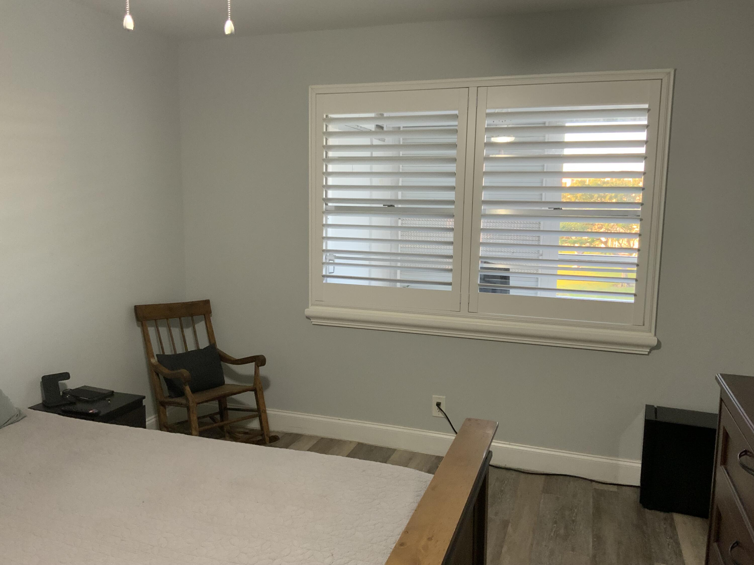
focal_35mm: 29
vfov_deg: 48.2
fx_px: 632
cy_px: 282
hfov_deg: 61.7
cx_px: 377
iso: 200
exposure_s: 1/60
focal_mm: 3
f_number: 1.8
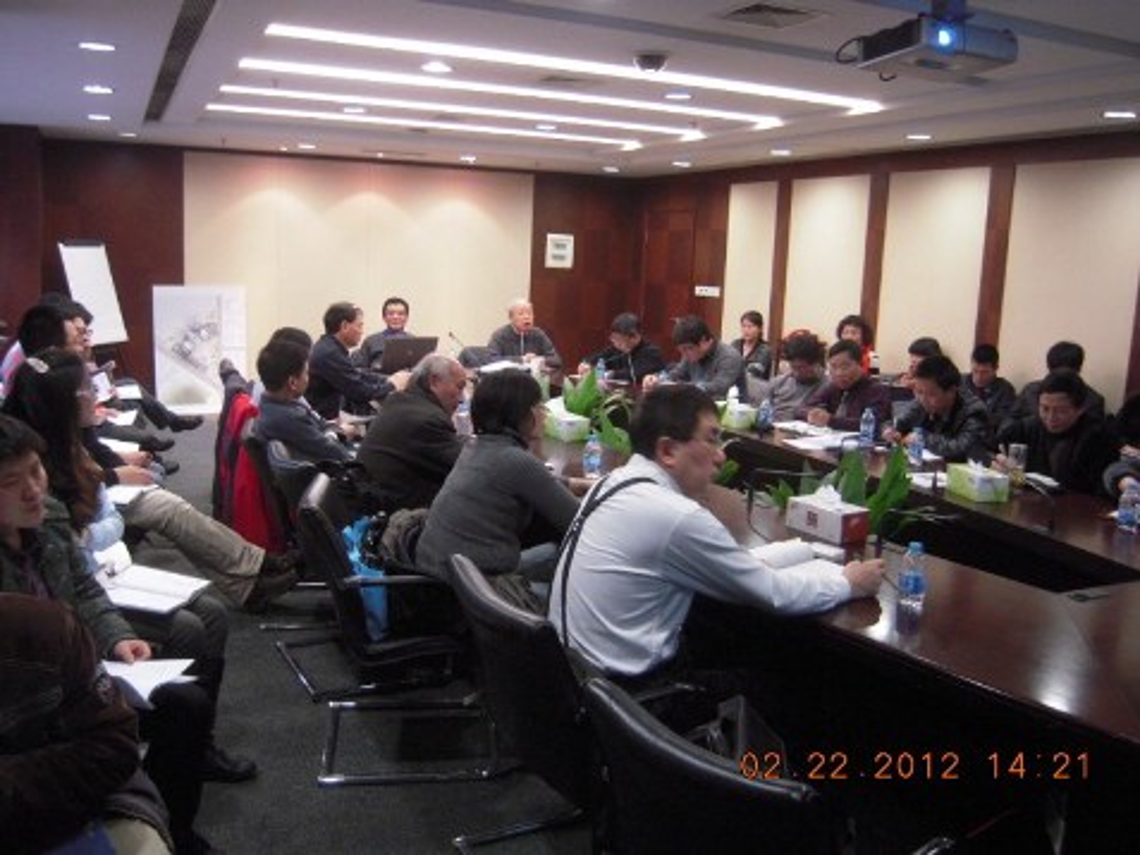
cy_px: 428
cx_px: 570
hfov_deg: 58.3
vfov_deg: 45.5
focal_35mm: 31
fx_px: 1021
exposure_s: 1/13
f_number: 2.8
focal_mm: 5.6
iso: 400
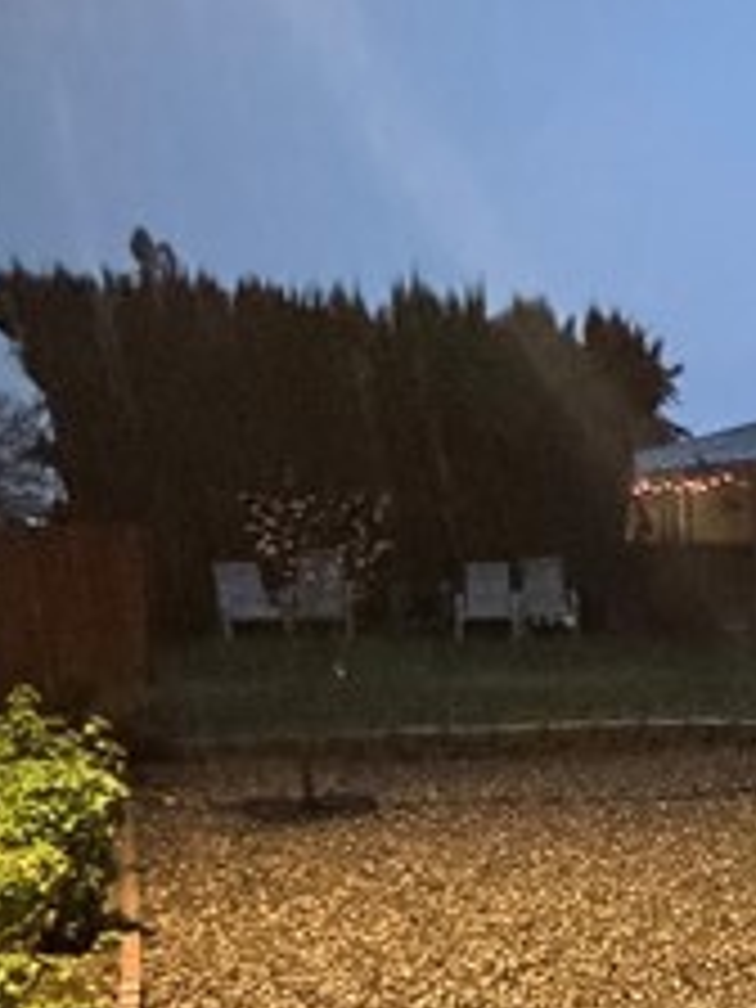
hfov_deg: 19.4
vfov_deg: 29.7
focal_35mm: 64
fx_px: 1864
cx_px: 1192
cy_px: 774
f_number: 2.2
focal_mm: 2.22
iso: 1600
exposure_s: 1/30
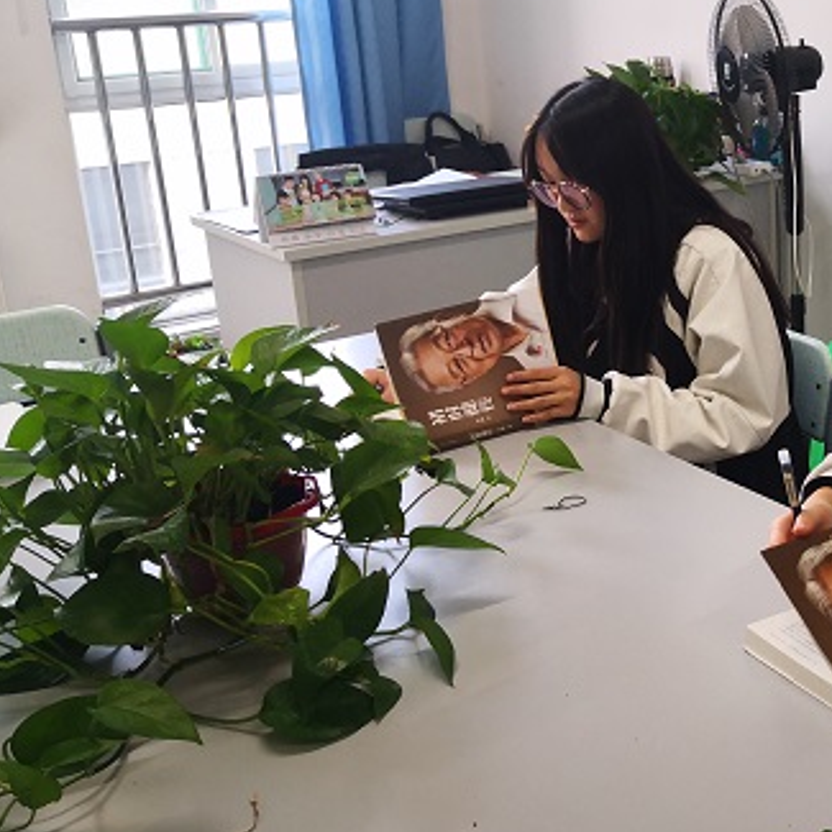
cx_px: 809
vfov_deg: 36.0
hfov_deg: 33.4
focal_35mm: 47
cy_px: 369
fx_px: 1278
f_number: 1.6
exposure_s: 1/50
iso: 125
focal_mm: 3.95
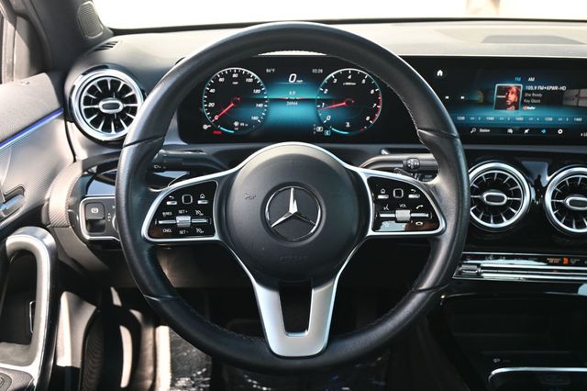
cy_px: 196
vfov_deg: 35.5
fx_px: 611
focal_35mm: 38
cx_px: 294
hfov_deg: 51.3
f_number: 4.2
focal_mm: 25
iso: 400
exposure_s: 1/125
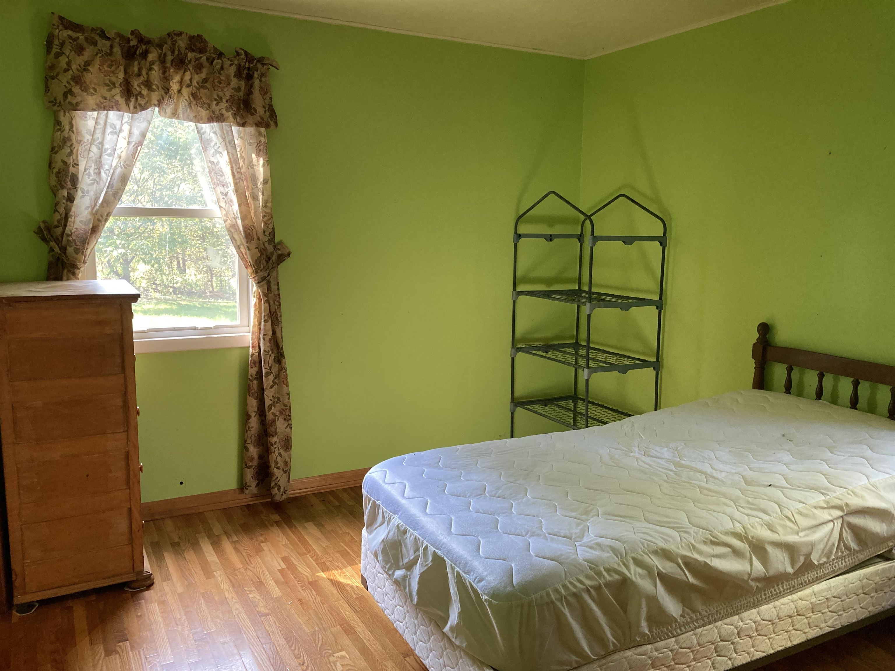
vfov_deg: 49.7
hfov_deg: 63.4
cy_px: 336
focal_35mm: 28
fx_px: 724
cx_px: 448
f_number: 1.8
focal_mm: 3.99
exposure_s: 1/60
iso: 160
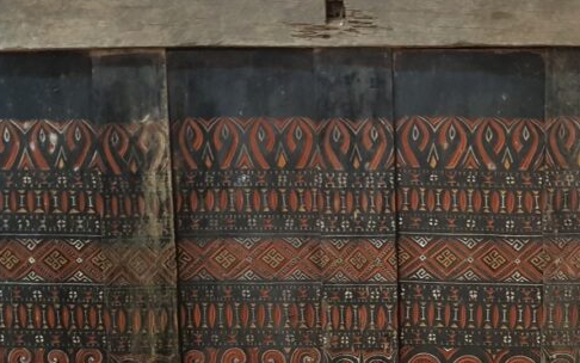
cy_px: 260
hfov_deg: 37.7
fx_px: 806
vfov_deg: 25.1
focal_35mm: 51
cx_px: 486
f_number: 1.7
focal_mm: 4.3
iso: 250
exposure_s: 1/14
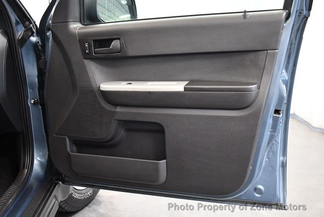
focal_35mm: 36
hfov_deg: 53.1
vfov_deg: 36.9
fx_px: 324
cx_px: 162
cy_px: 108
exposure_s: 1/80
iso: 3200
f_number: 3.5
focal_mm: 18
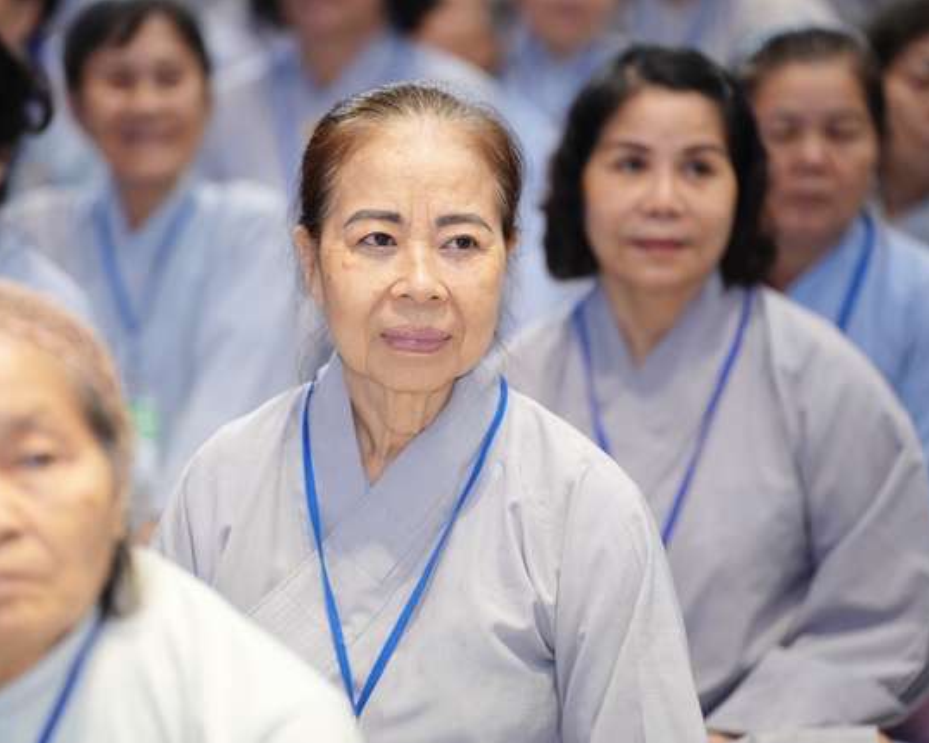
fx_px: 4672
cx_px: 378
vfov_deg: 9.1
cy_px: 371
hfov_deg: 11.4
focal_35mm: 170
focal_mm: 150
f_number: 2.8
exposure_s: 1/125
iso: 1250
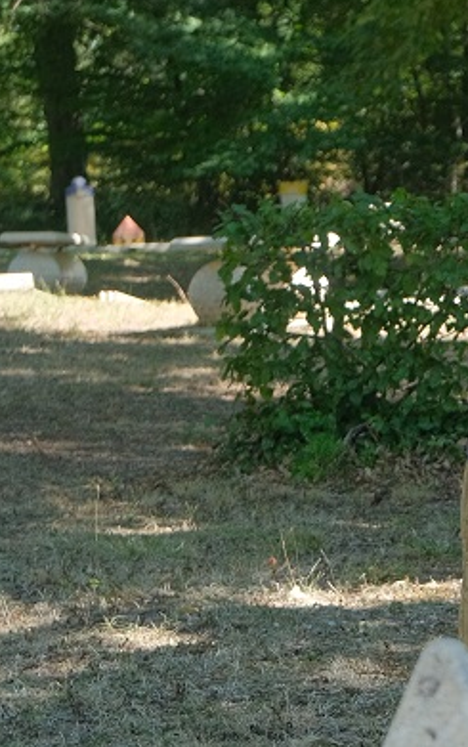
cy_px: 751
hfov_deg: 8.2
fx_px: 3178
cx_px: 785
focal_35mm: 156
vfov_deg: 13.2
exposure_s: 1/200
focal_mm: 32.3
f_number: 4.9
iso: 320
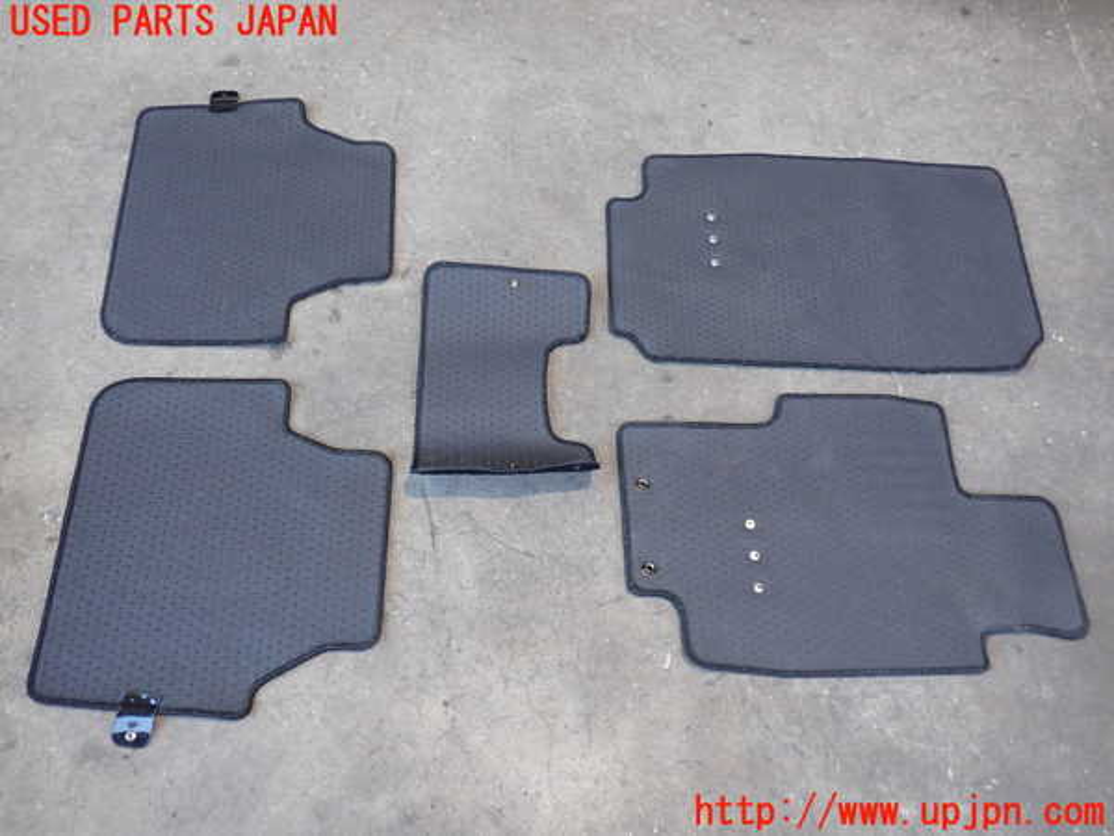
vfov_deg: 46.8
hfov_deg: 60.0
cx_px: 557
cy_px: 418
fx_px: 965
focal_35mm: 30
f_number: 2.3
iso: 320
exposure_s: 1/30
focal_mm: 5.4
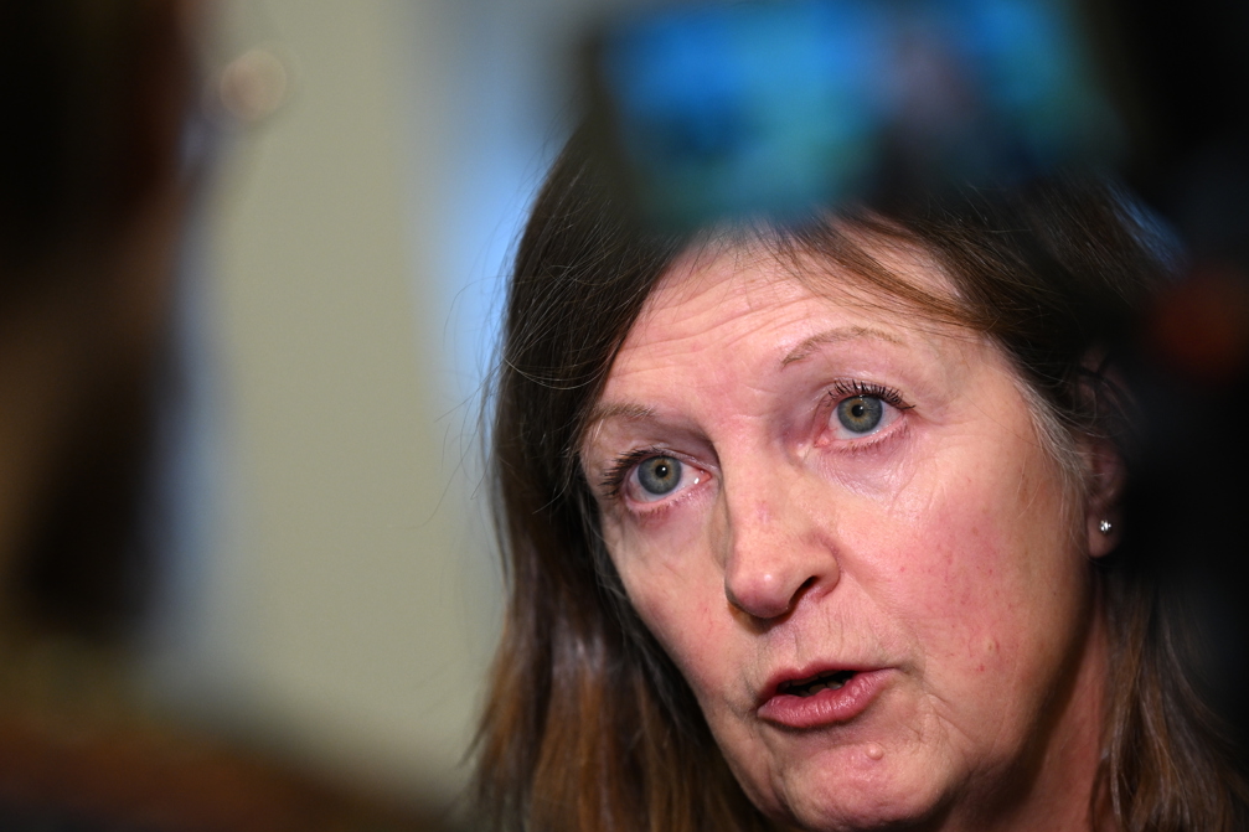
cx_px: 752
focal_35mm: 270
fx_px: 9365
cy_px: 459
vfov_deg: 5.1
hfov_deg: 7.6
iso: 800
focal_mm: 200
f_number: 3.5
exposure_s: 1/250
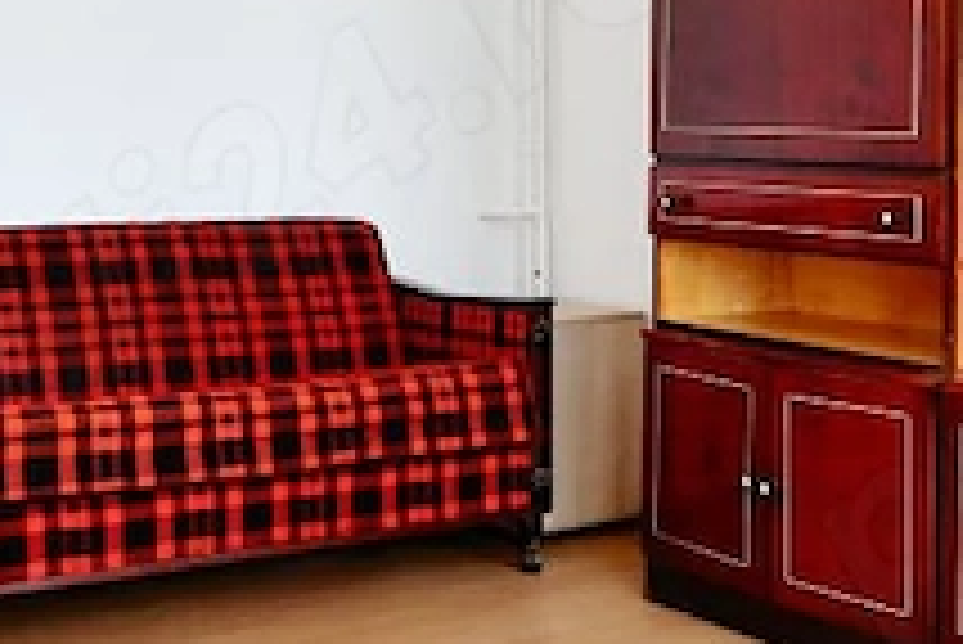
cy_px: 115
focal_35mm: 70
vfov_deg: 19.3
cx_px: 621
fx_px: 1874
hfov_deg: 28.7
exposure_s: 1/10
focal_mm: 15
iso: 100
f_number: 8
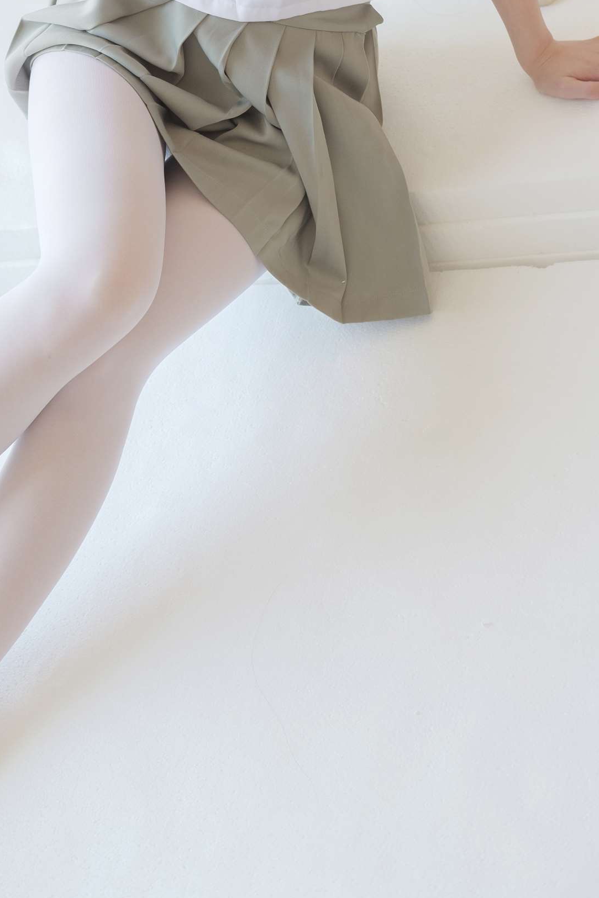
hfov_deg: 15.4
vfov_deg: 22.8
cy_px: 175
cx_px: 133
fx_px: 2196
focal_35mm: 88
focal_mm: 35
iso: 200
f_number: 2.5
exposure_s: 1/80
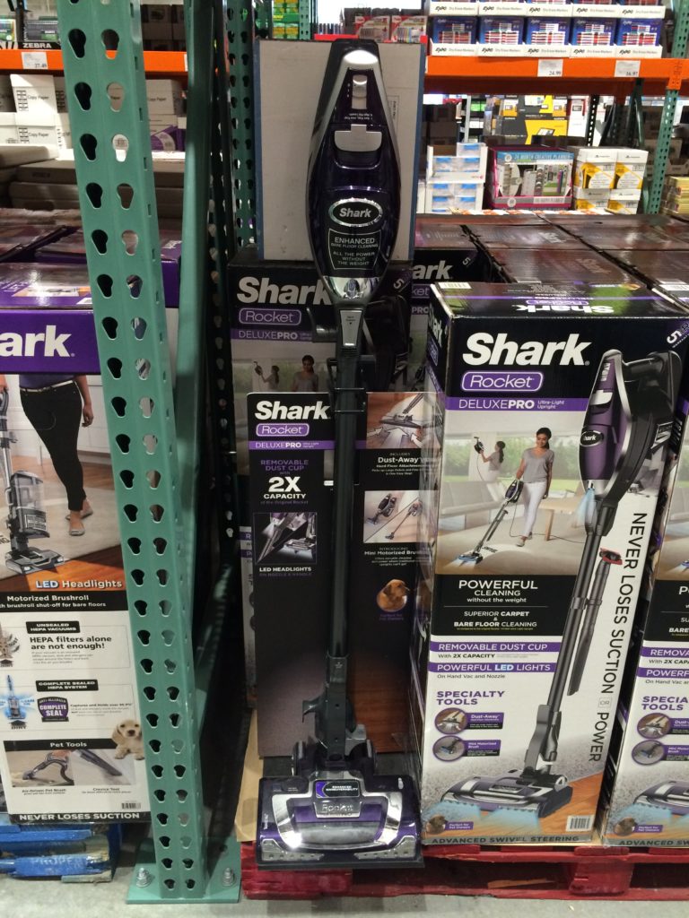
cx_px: 344
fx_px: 770
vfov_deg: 61.7
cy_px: 459
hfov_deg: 48.2
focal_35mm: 29
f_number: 2.2
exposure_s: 1/30
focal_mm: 4.15
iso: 200
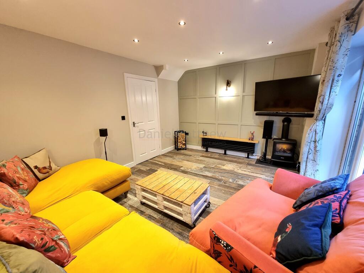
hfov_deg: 106.2
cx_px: 182
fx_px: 137
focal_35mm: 13
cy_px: 136
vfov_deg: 89.9
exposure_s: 1/60.2
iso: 320
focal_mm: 2.2
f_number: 2.2
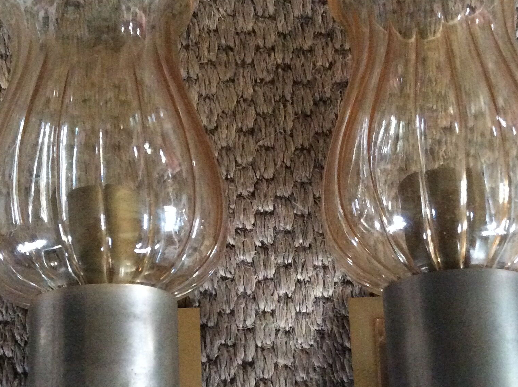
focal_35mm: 55
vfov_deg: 26.4
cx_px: 251
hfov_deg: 35.0
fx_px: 822
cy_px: 241
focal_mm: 3.3
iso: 500
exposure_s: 1/17
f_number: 2.4
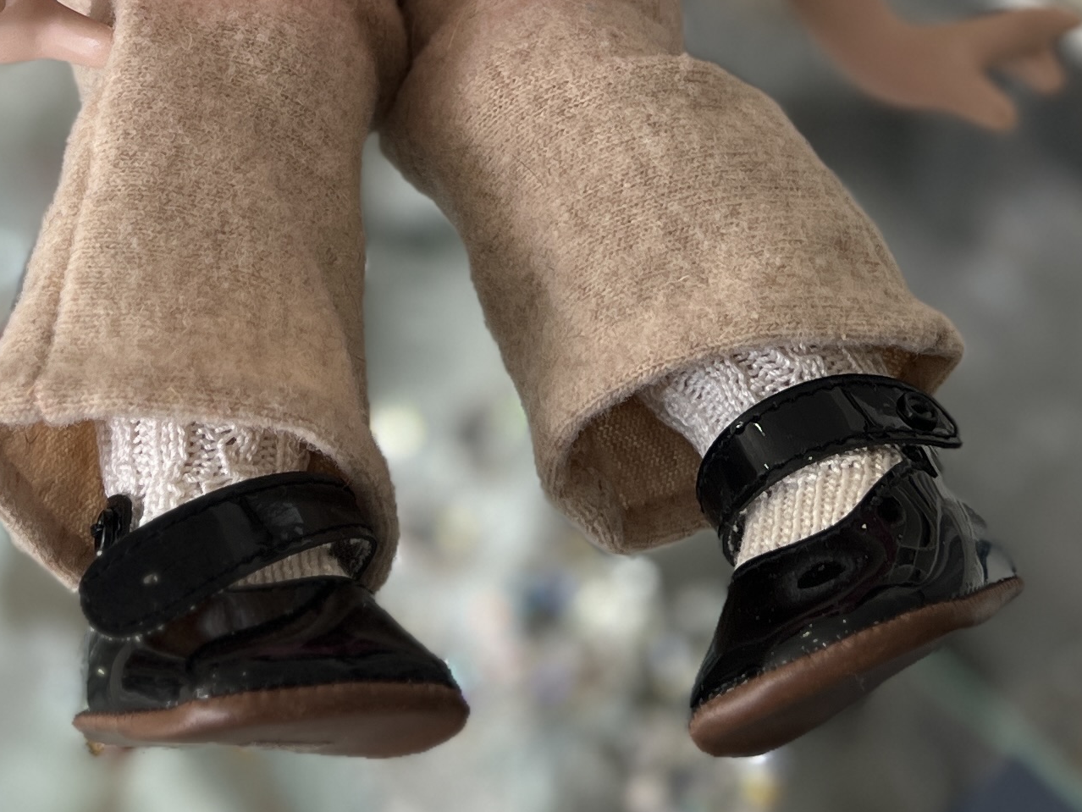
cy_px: -203
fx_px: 2564
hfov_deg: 23.8
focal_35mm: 82
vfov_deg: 17.1
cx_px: 477
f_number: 1.5
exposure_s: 1/100
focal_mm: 5.7
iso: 50
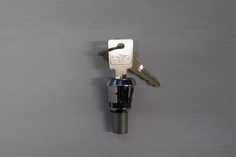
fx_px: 265
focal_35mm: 40
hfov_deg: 47.9
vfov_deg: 33.0
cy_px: 78
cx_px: 118
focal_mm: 27
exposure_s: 1/500
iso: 2000
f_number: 4.5
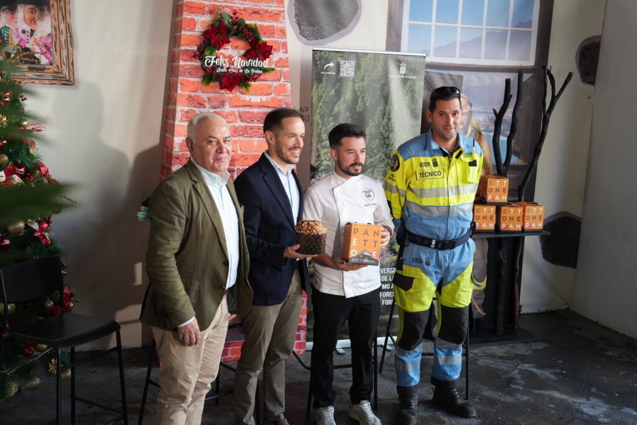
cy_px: 212
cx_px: 318
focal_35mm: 43
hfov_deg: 45.4
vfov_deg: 31.2
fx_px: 761
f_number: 5
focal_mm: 43
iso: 1600
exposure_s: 1/200
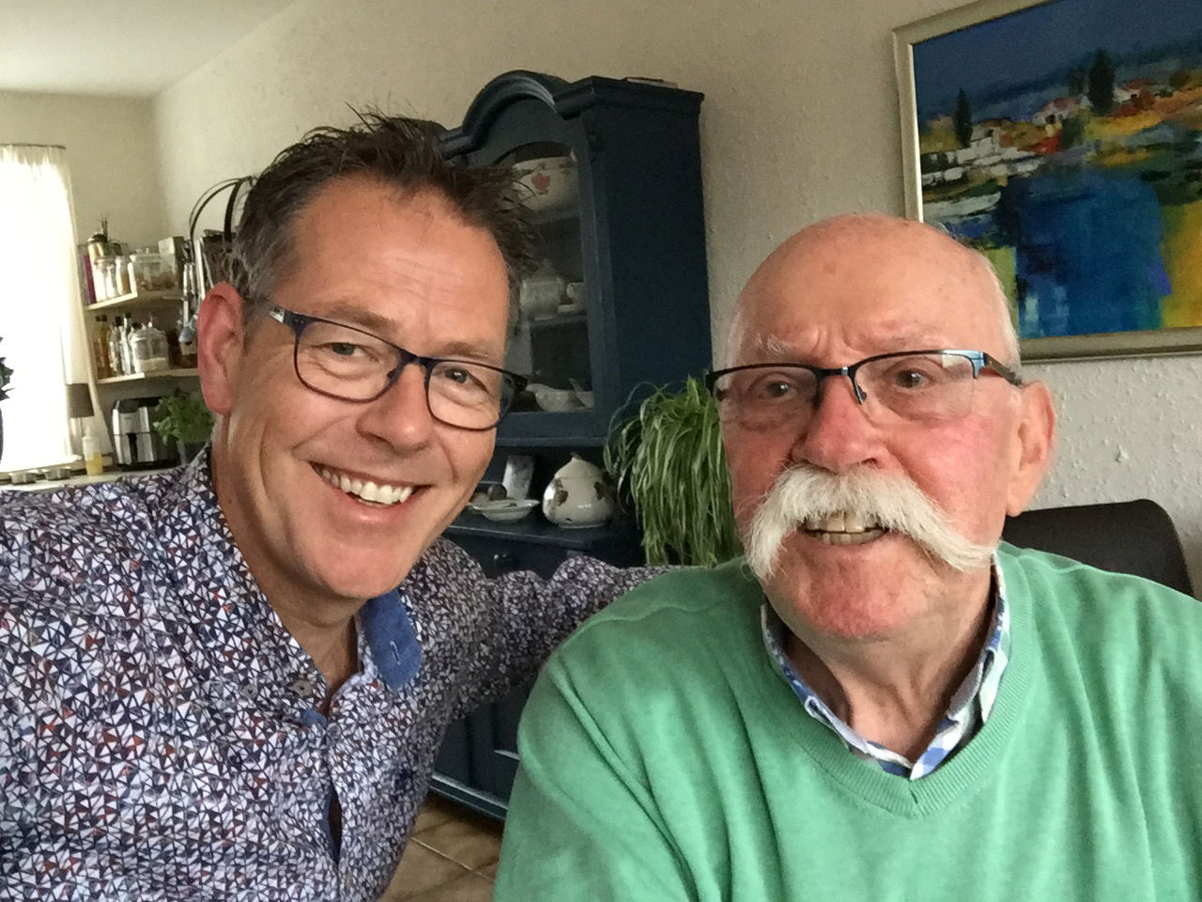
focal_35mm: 31
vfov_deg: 45.4
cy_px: 451
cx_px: 601
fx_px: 1076
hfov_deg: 58.4
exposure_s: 1/33
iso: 320
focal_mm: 2.65
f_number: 2.2
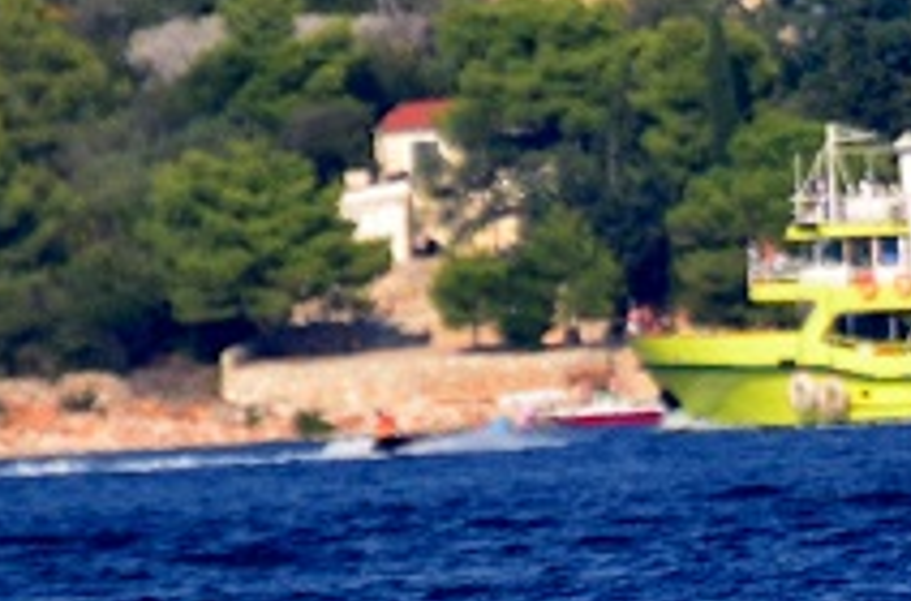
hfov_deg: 1.0
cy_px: -131
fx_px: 49855
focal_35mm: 1976
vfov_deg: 0.7
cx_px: 1614
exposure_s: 1/1600
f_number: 5.6
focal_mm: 280
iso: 400
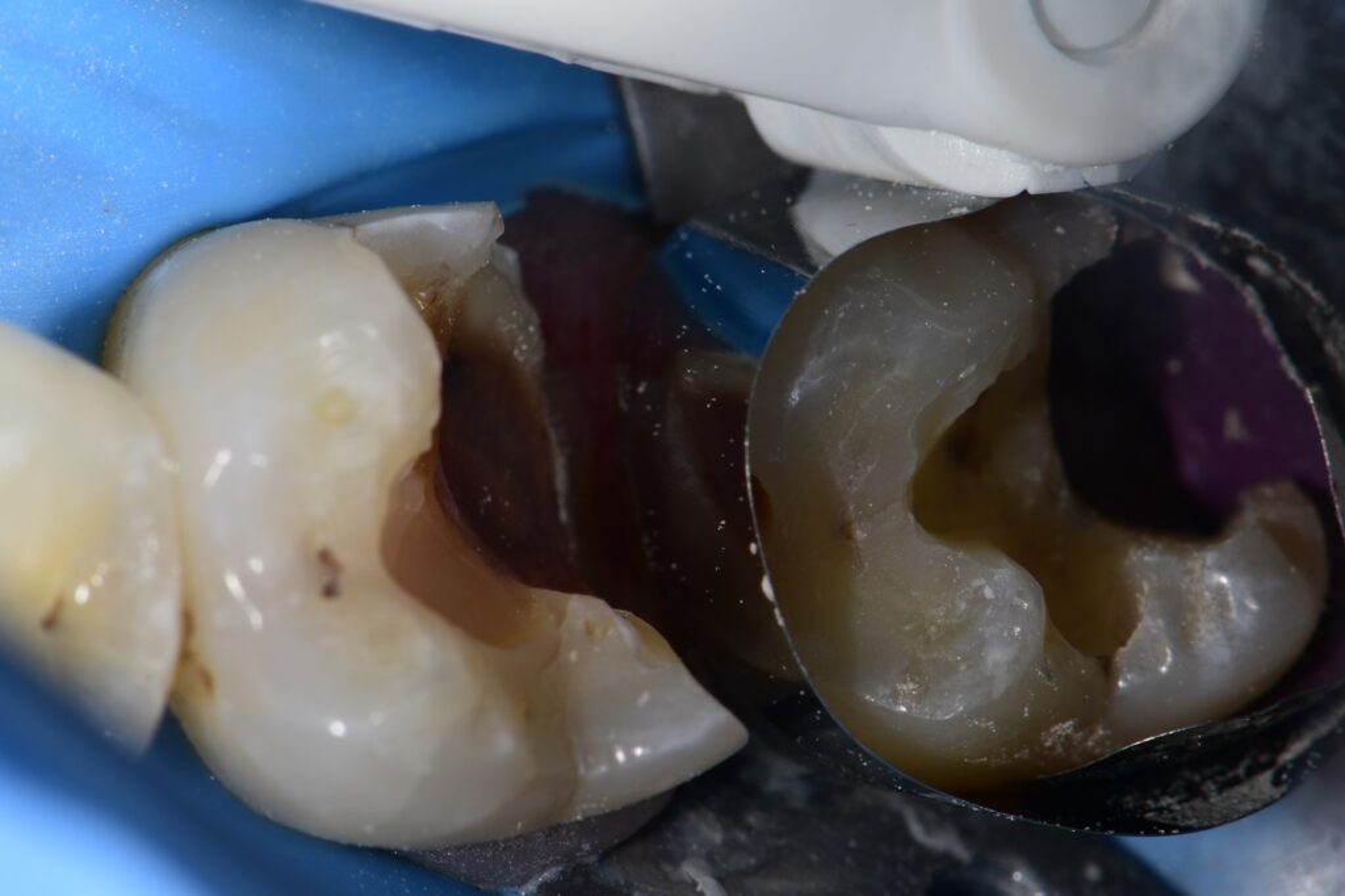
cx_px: 672
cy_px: 448
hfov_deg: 13.1
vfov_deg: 8.7
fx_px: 5863
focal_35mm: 157
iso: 200
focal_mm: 105
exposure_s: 1/160
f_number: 32
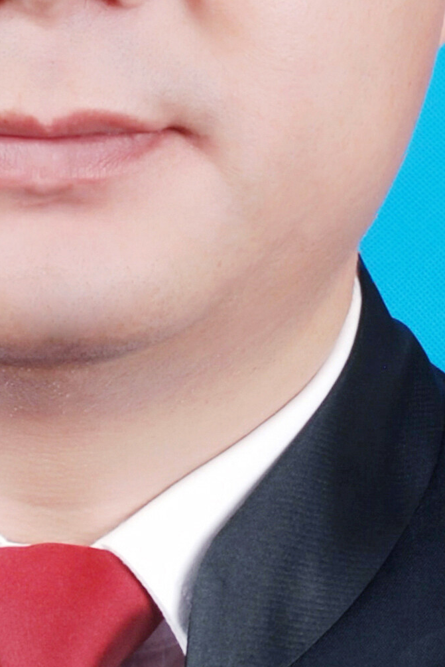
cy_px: 139
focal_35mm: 185
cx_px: 56
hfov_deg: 7.4
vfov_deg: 11.1
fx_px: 3429
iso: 160
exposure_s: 1/100
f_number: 14
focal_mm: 32
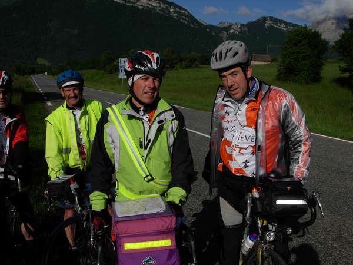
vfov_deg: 37.7
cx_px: 176
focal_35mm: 38
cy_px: 132
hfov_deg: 49.0
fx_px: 388
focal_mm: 6.3
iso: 79
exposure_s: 1/2048
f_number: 4.9
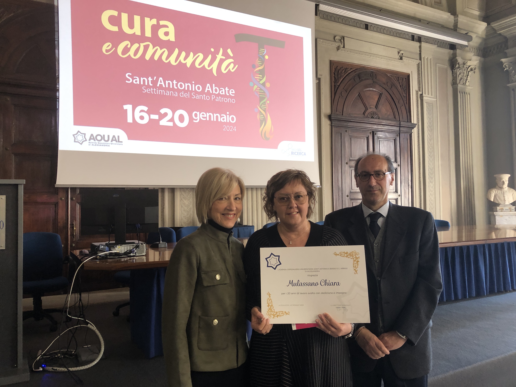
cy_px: 194
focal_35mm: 28
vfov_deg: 49.7
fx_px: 417
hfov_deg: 63.4
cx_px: 258
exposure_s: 1/17
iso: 50
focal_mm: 3.99
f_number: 1.8
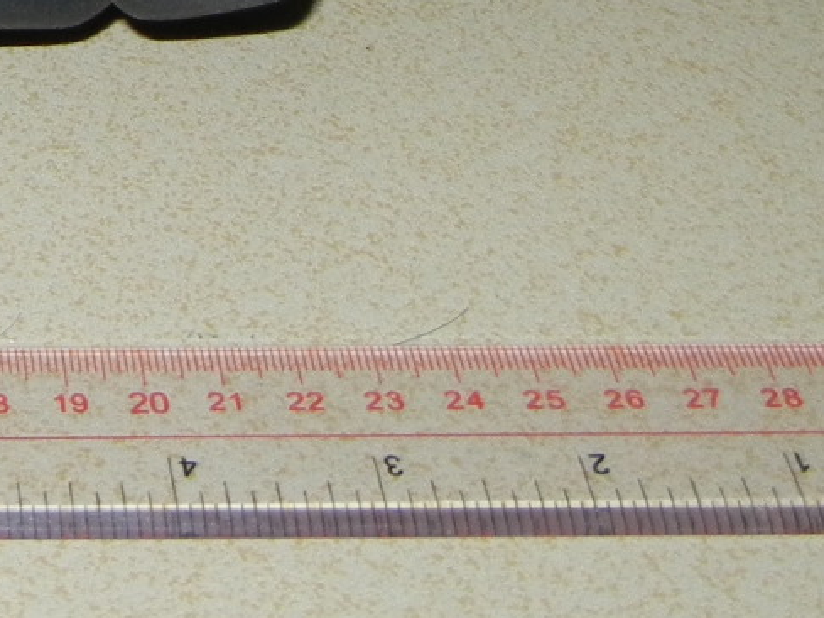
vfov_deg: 10.8
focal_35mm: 126
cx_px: -282
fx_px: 2999
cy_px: -596
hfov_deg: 14.9
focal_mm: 5.4
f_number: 3.5
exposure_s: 1/30
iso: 200
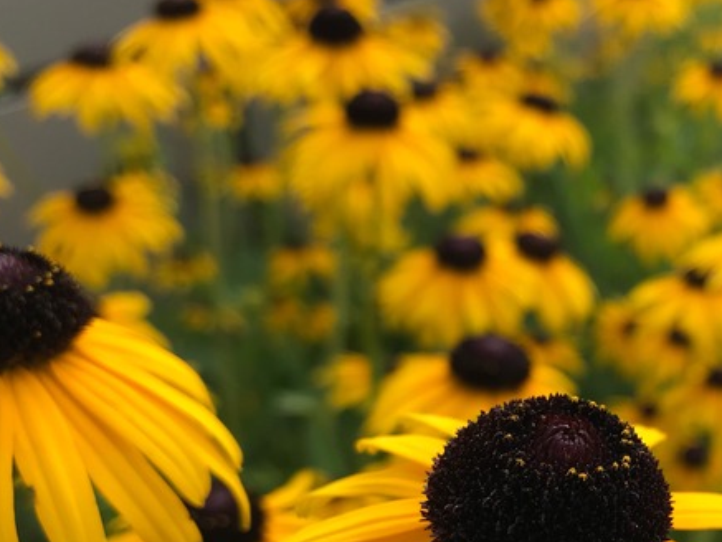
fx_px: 1043
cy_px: 462
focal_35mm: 50
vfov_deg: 28.3
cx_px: 606
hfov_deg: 36.5
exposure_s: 1/679
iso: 20
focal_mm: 3.99
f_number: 1.8
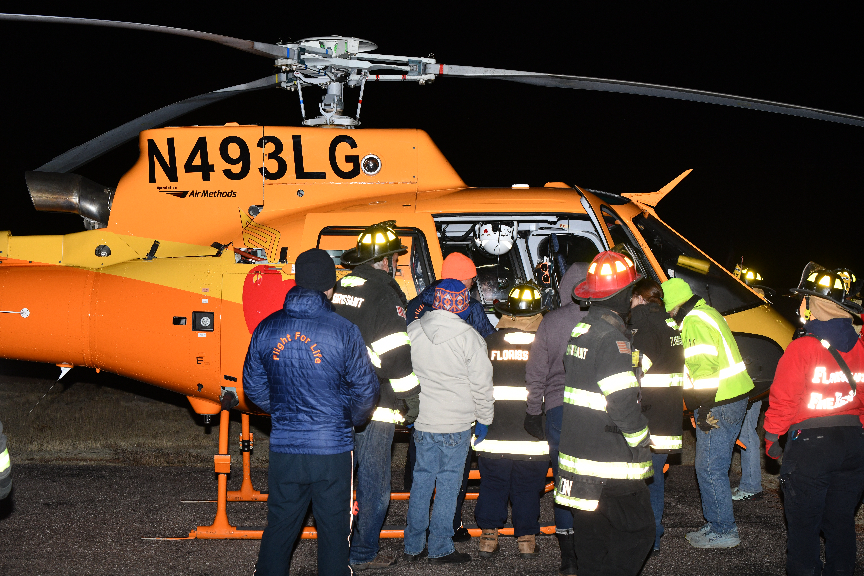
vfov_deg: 19.5
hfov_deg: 28.8
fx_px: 1680
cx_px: 432
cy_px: 288
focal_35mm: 70
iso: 1000
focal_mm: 70
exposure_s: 1/250
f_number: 7.1
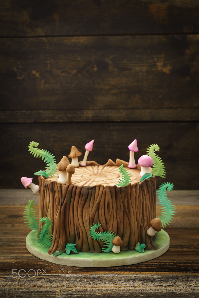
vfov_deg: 22.6
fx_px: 746
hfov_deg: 15.2
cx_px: 100
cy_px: 149
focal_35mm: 90
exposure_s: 1/125
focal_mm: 90
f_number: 8
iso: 100
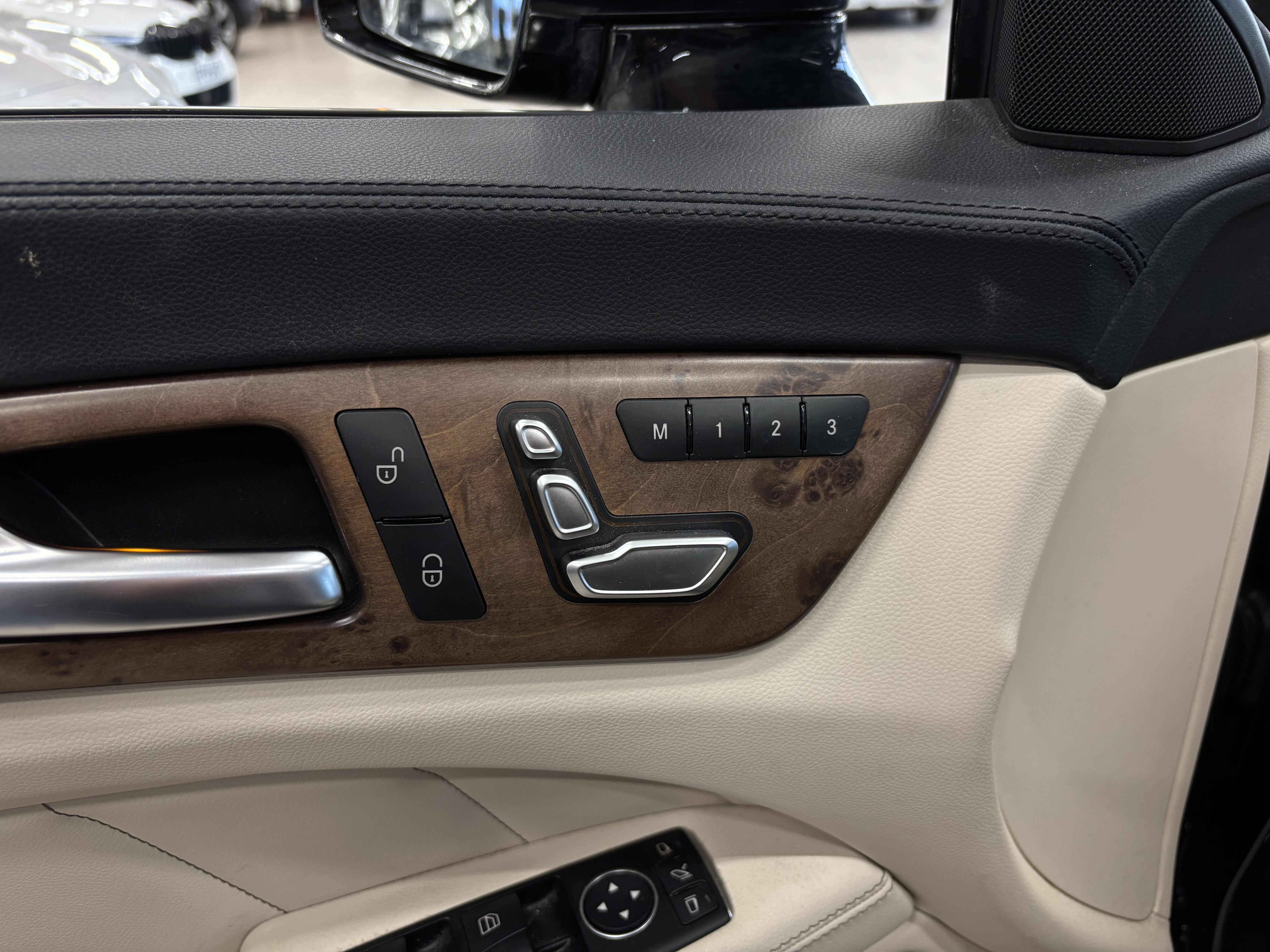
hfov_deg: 67.3
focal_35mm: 26
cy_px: 476
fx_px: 954
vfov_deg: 53.1
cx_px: 635
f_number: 1.6
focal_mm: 5.96
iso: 100
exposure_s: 1/50
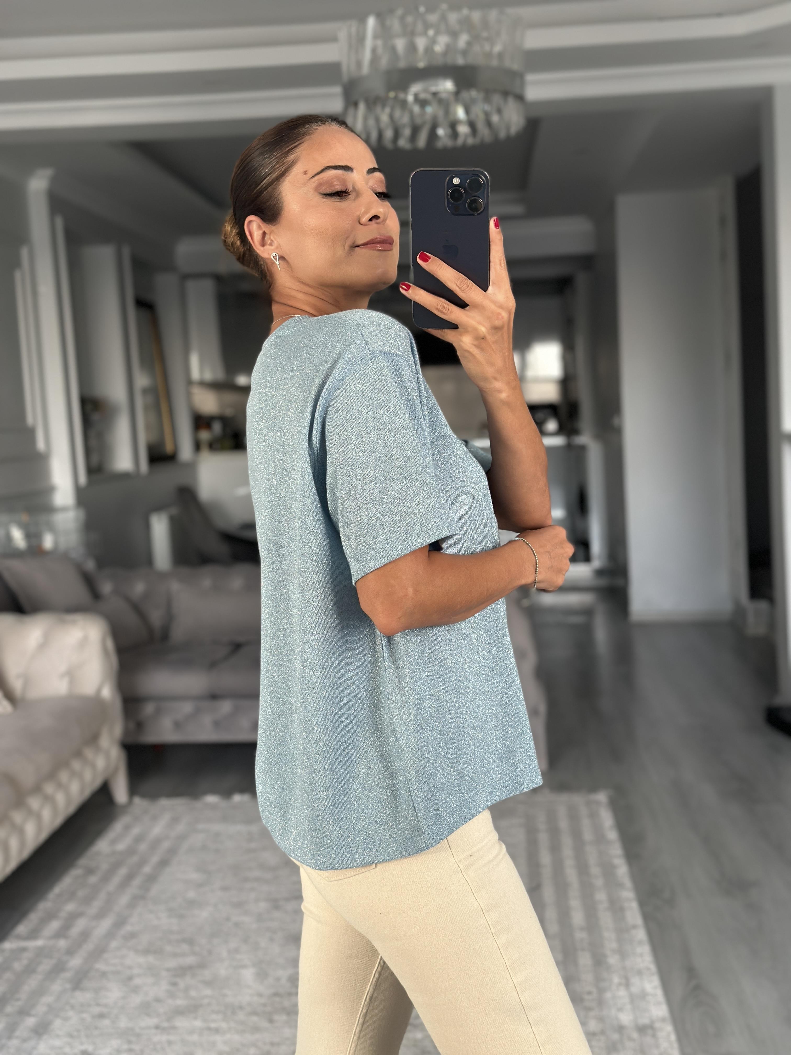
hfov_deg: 30.3
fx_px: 1462
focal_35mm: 48
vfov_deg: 39.7
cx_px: 396
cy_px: 528
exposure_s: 1/60
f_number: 1.78
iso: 125
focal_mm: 6.86
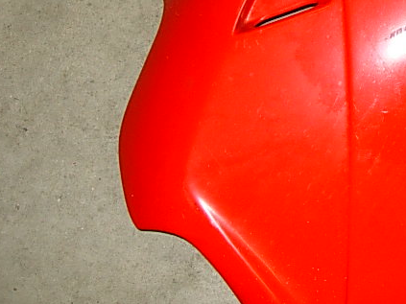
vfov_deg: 15.9
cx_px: 480
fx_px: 1079
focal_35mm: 92
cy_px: 45
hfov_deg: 20.1
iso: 100
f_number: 2.8
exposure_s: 1/64
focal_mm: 7.8
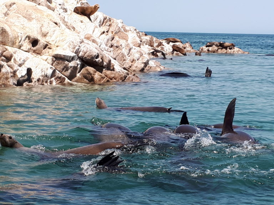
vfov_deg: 51.4
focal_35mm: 27
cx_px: 137
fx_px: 214
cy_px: 102
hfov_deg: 65.3
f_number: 1.9
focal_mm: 3.6
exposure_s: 1/1404
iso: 40
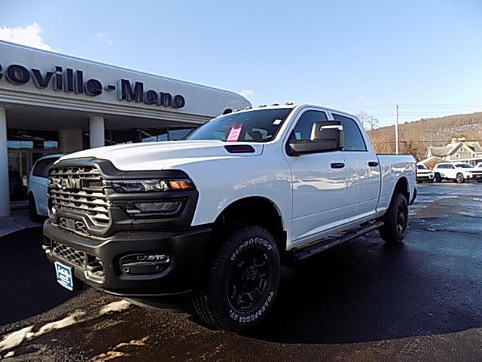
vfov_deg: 58.9
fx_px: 320
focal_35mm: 23
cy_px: 181
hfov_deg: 73.9
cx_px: 241
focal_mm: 4
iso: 80
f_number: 3.1
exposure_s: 1/500
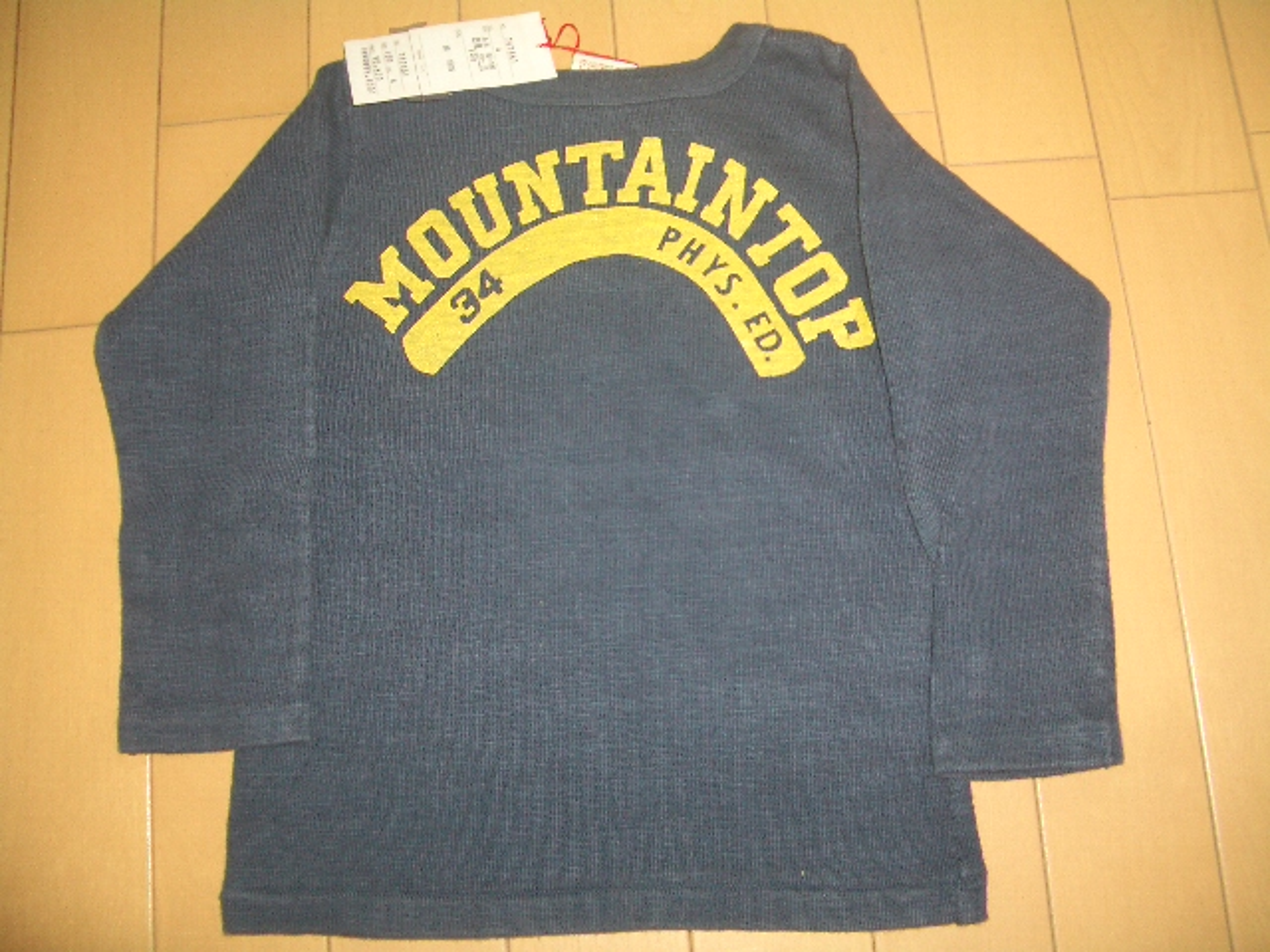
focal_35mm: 35
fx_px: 1284
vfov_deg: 40.7
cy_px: 476
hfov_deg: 52.6
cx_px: 635
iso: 100
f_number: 2.6
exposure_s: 1/60
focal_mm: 5.8
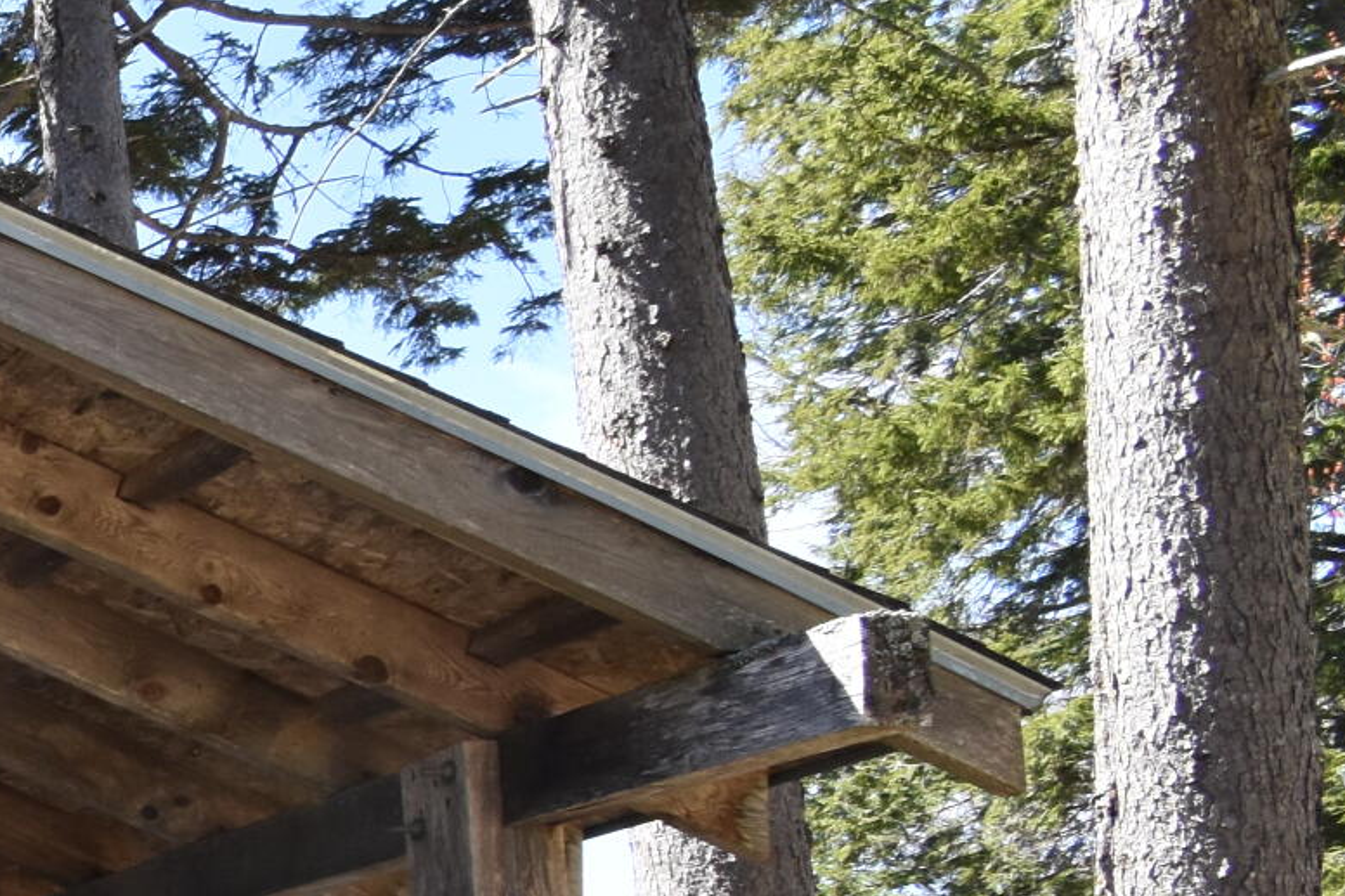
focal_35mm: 58
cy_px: 1272
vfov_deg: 20.6
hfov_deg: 20.7
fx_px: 2166
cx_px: -1187
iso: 400
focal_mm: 10
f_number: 8
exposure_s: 1/250
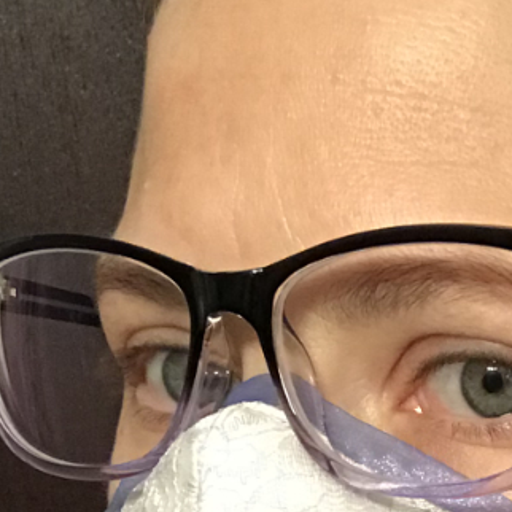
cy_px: 615
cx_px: 537
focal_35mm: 88
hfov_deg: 19.1
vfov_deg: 18.7
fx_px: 1473
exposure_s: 1/30
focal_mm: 2.9
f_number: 2.2
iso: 125
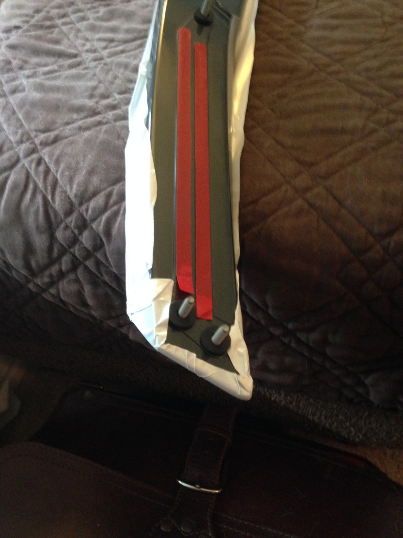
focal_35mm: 33
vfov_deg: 55.4
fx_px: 512
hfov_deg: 42.9
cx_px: 202
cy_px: 269
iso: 400
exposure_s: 1/15
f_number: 2.4
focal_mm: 4.1
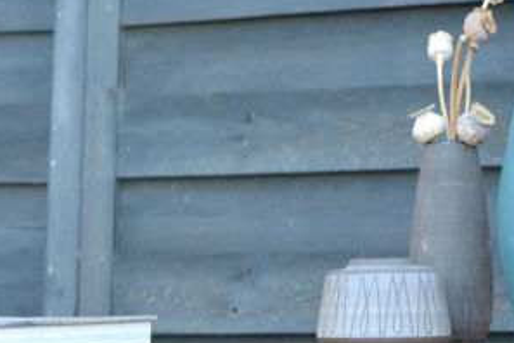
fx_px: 2598
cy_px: 386
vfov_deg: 7.5
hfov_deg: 11.3
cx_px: 189
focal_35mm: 182
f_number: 5
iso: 1600
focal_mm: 40
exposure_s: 1/250
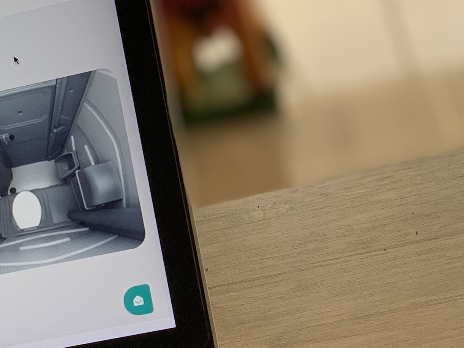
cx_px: -226
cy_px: 342
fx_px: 2305
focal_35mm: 172
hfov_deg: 11.1
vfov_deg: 8.6
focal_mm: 6
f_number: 2.4
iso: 32
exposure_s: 1/122
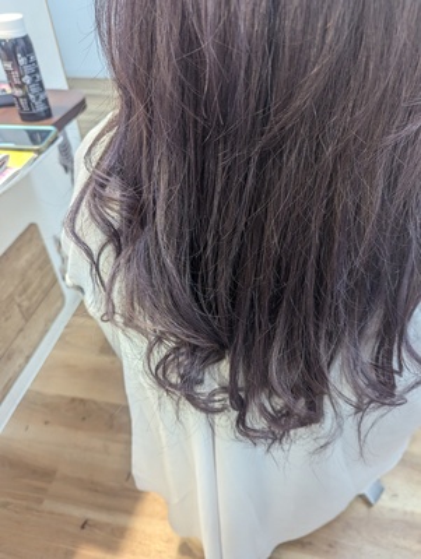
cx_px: 210
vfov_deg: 71.5
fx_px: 388
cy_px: 280
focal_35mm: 24
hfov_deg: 56.9
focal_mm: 6.81
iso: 354
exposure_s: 1/120
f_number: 1.85
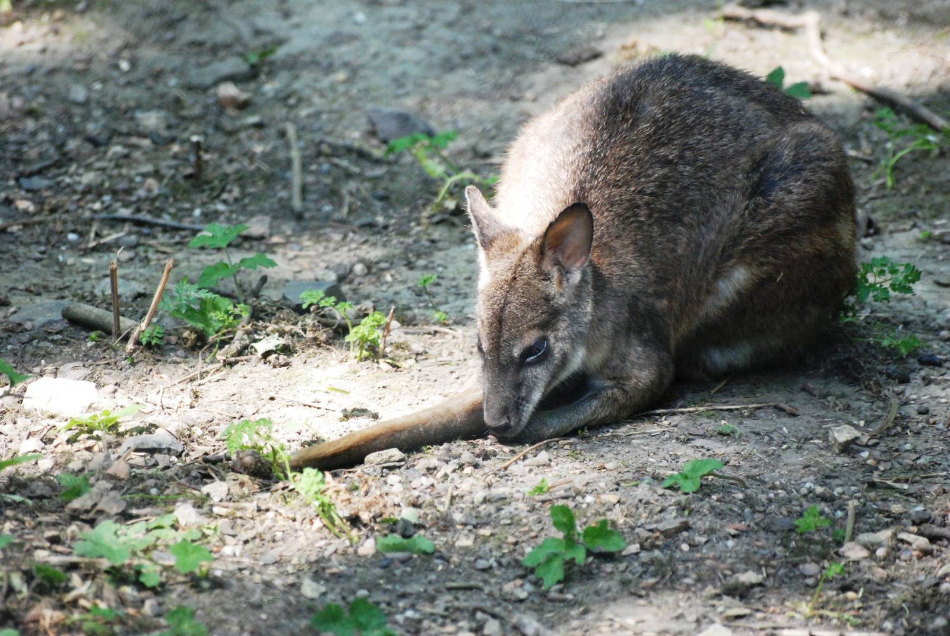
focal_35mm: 330
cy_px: 318
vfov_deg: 4.2
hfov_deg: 6.2
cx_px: 475
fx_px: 8719
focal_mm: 220
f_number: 5.3
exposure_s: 1/400
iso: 1600
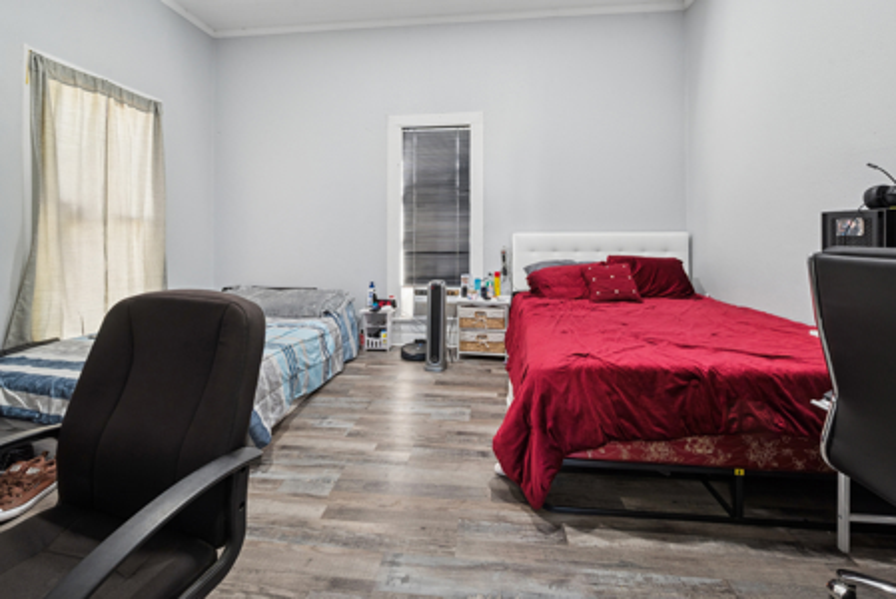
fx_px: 349
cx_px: 448
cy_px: 300
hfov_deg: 104.2
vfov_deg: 81.3
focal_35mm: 14
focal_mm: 14
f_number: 9
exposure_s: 1/6
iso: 400
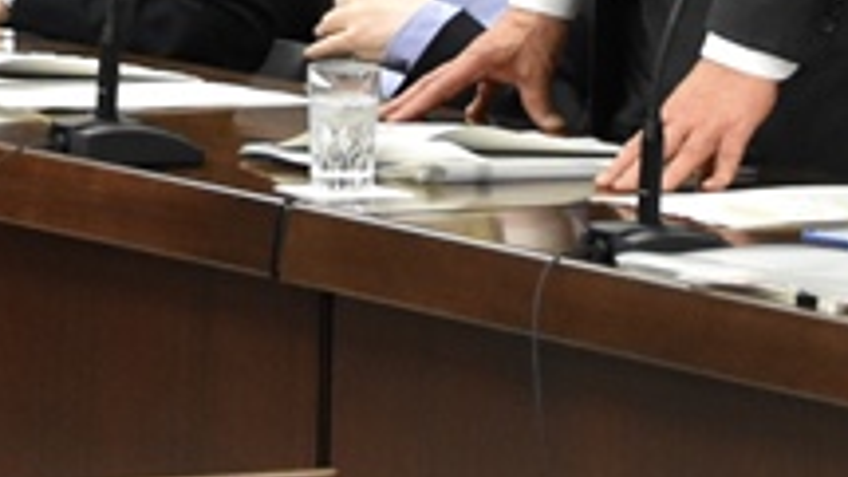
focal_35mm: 390
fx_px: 8770
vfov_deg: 3.1
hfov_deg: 5.5
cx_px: 355
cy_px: -353
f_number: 6.3
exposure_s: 1/160
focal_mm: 52
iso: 2500
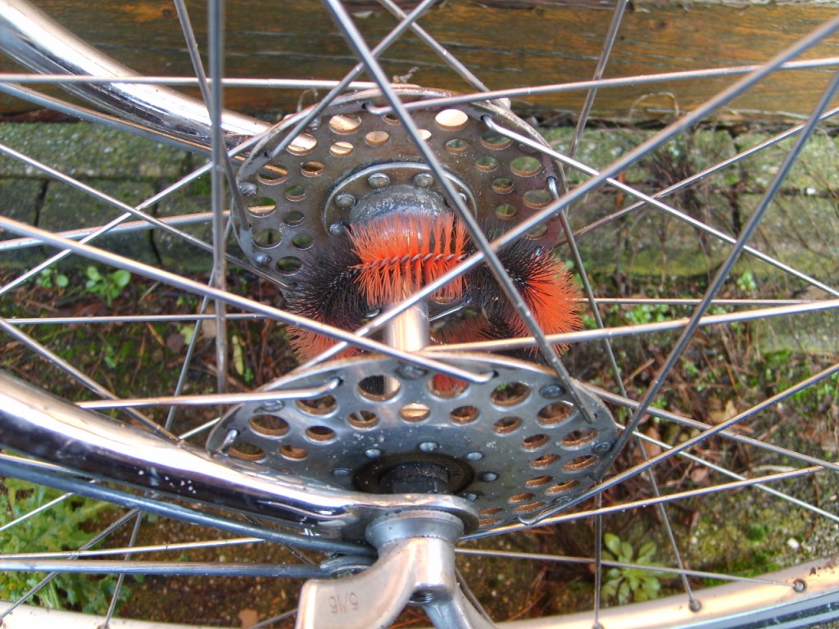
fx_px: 848
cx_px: 420
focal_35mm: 35
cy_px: 314
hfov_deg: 52.6
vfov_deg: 40.7
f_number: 2.8
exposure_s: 1/30
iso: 50
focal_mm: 5.8
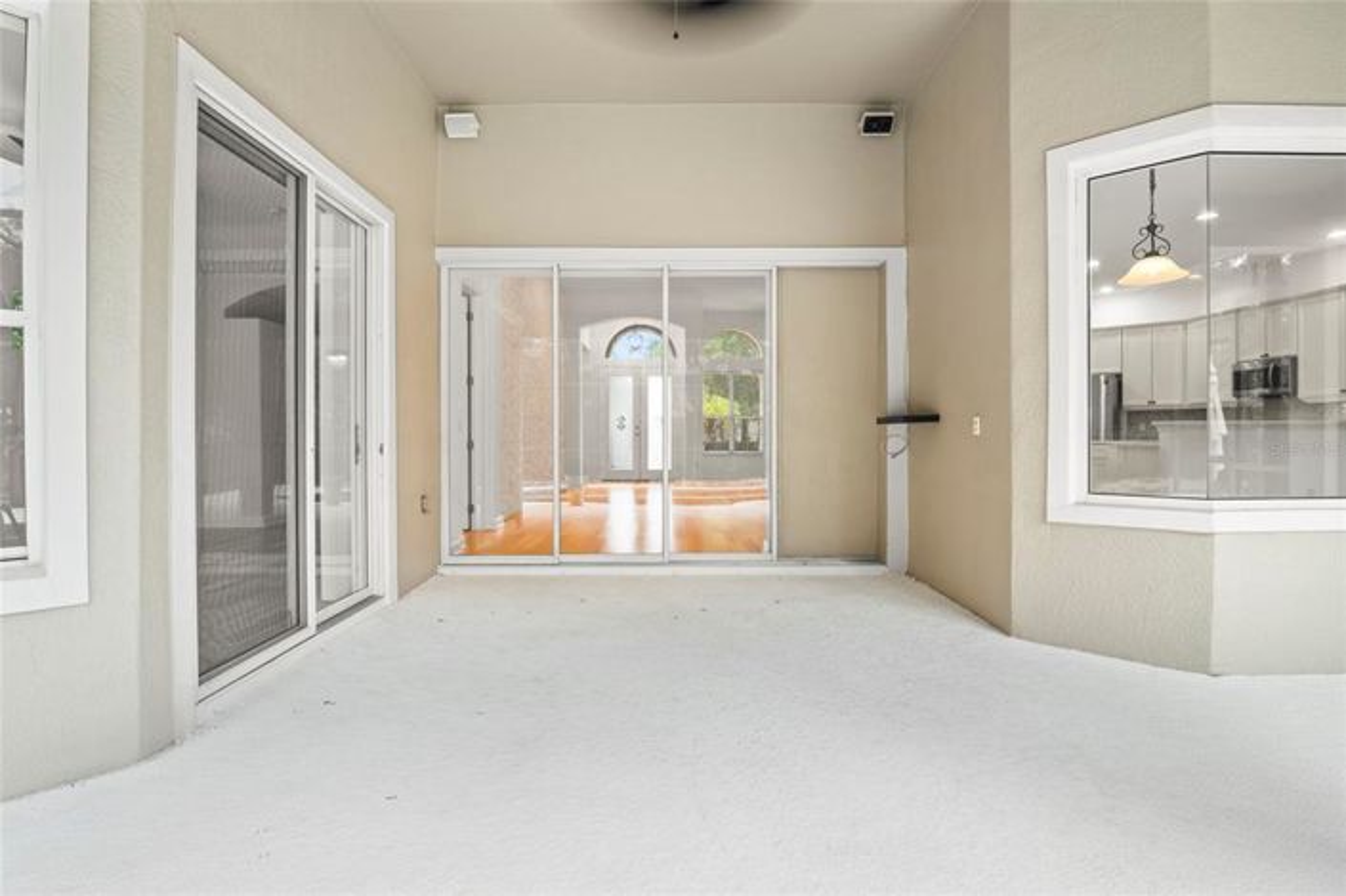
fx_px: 616
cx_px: 673
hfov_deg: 95.0
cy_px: 448
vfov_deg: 72.0
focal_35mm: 16
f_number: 8
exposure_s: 1.3
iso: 100
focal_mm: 11
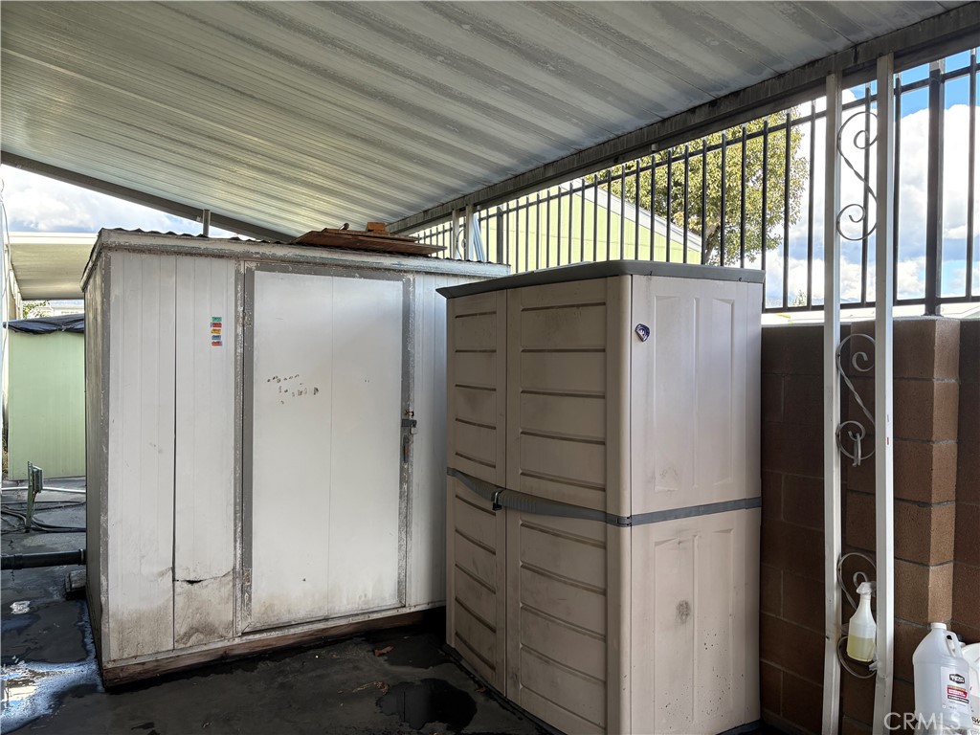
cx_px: 490
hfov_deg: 67.3
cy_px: 368
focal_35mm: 26
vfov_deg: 53.1
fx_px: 736
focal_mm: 5.96
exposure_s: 1/331
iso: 64
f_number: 1.6
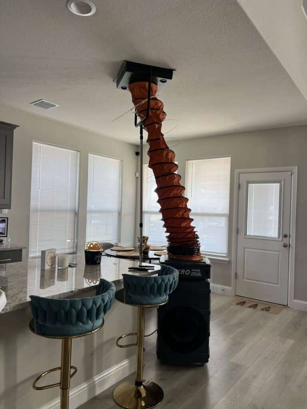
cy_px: 204
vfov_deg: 67.3
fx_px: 307
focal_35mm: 26
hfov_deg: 53.1
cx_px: 154
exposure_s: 1/121
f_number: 1.5
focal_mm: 5.7
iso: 64
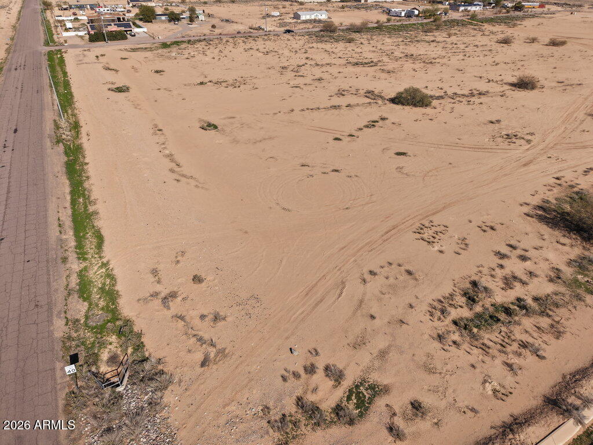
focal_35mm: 24
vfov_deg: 56.8
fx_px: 411
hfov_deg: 71.6
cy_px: 222
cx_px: 296
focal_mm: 8.67
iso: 100
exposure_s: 1/5000
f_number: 1.8
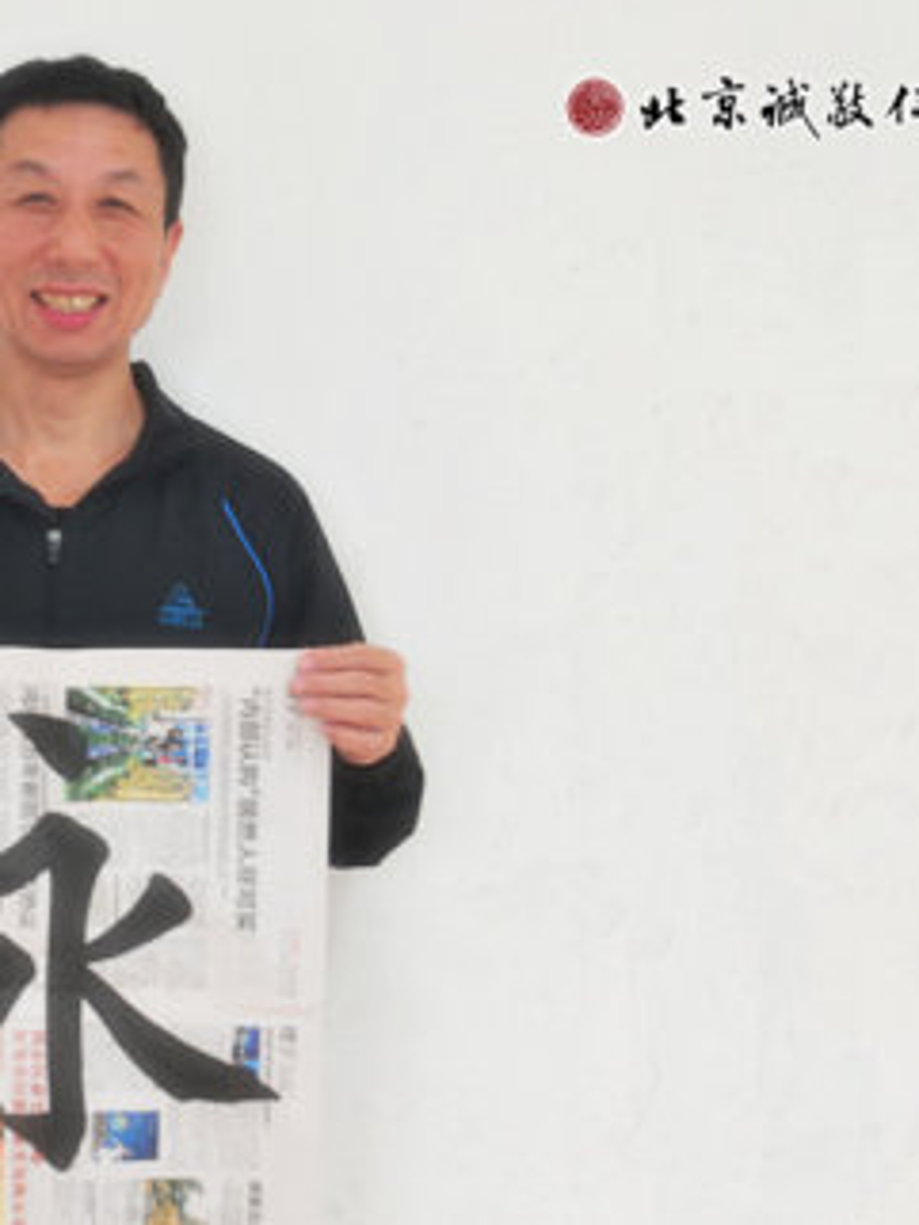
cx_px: 111
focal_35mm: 88
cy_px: 612
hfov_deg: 16.6
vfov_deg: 22.2
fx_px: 3113
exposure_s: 1/60
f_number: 4
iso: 400
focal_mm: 40
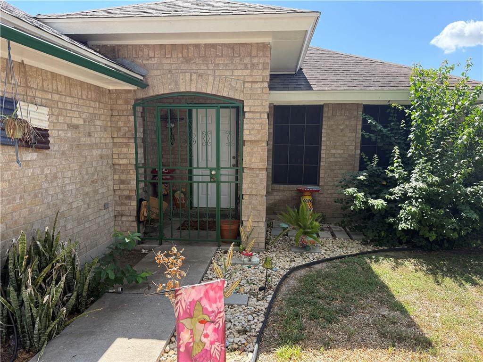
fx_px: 335
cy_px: 181
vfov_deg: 56.8
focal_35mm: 24
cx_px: 242
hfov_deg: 71.6
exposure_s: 1/1174
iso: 100
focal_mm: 6.76
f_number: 1.78
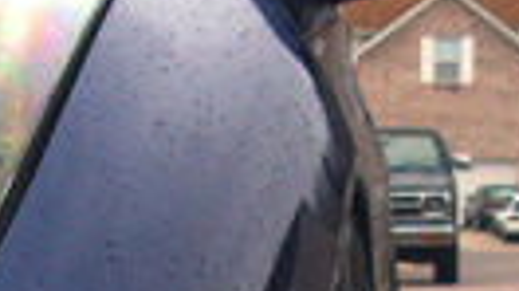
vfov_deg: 6.1
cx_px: 232
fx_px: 2681
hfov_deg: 11.1
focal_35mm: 195
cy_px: 472
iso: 80
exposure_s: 1/67.6
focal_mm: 6.2
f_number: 2.8
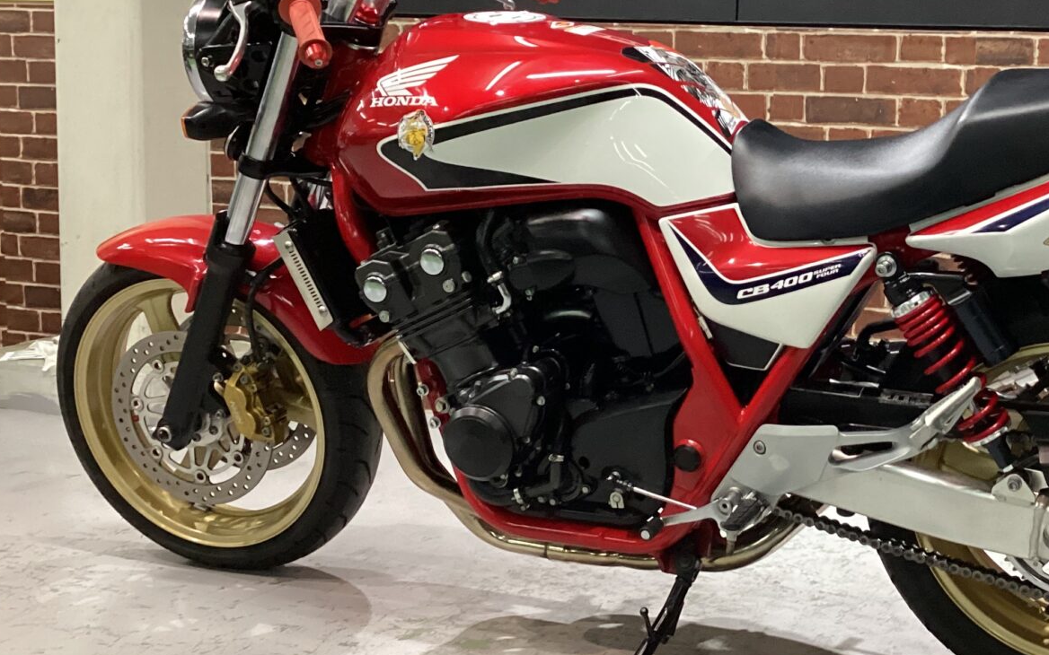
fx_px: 1544
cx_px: 791
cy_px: 237
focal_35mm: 54
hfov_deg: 36.6
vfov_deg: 23.9
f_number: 2.4
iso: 320
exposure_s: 1/60
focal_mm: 3.3
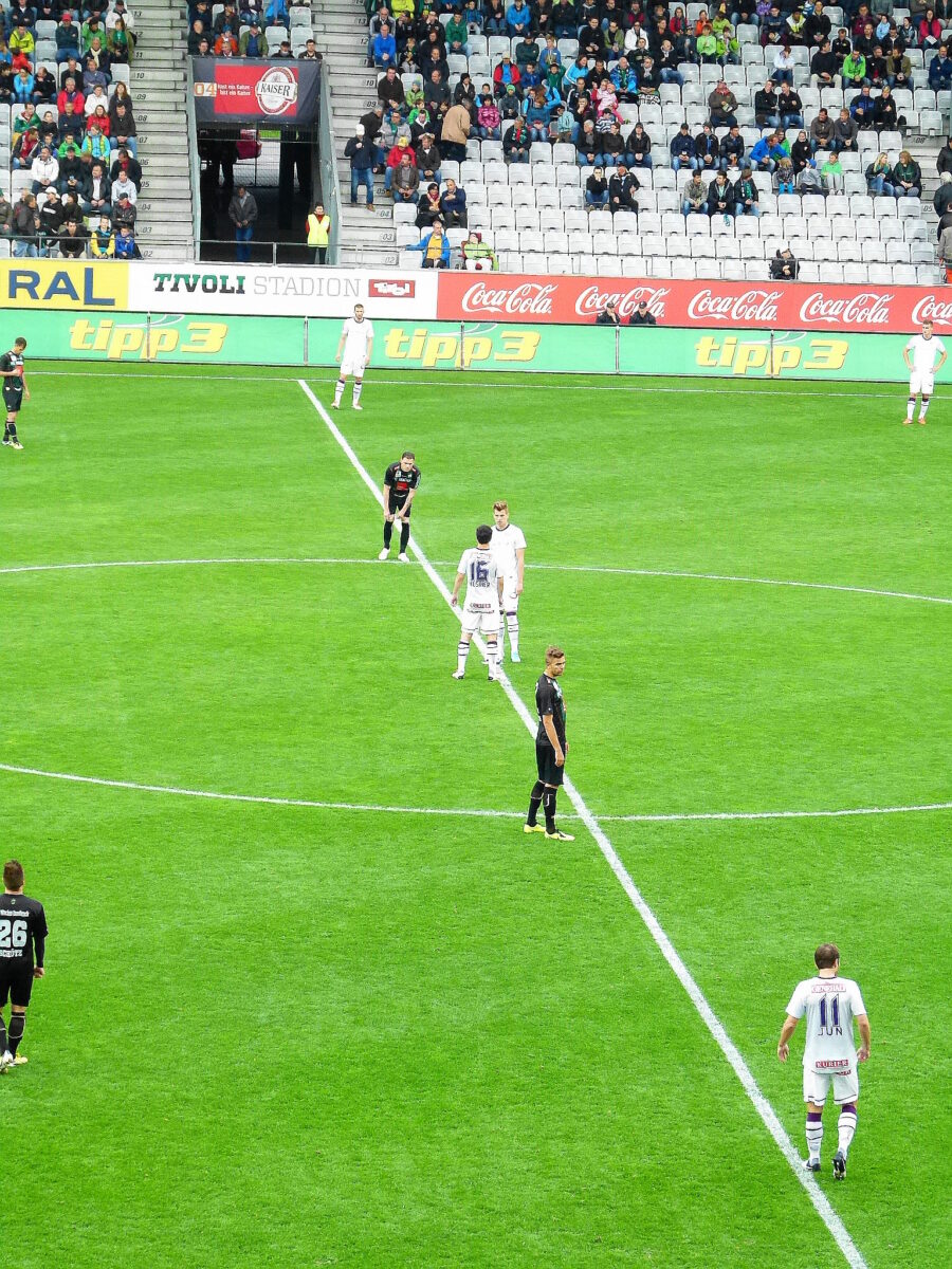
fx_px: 5170
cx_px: 476
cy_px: 634
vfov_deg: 14.0
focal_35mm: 141
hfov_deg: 10.5
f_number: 3.6
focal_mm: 25.3
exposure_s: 1/80
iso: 200
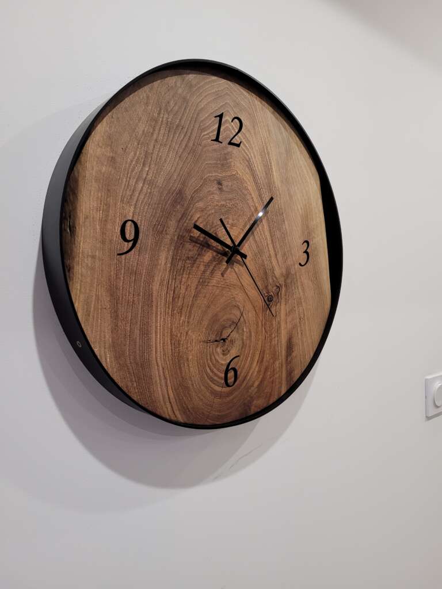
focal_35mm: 26
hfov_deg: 53.1
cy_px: 294
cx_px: 221
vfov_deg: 67.3
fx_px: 443
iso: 320
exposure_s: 1/100
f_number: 1.8
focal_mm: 5.4
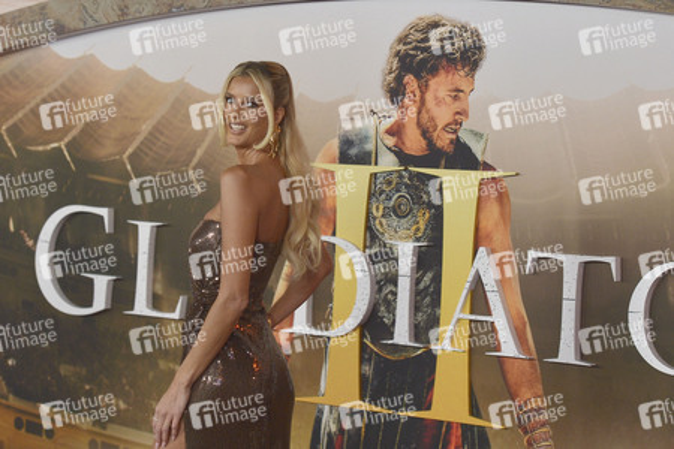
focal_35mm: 70
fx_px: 1310
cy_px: 224
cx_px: 337
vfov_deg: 19.5
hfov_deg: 28.8
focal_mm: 70
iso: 500
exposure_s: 1/250
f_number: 5.6
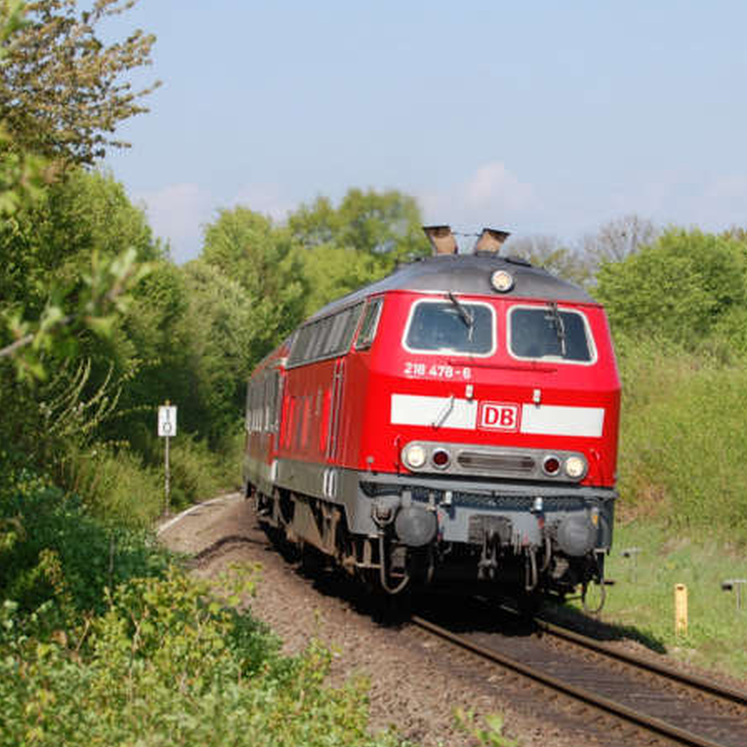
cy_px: 386
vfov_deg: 14.0
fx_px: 3046
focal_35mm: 125
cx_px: 451
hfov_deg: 14.0
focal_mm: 55
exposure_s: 1/320
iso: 200
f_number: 9
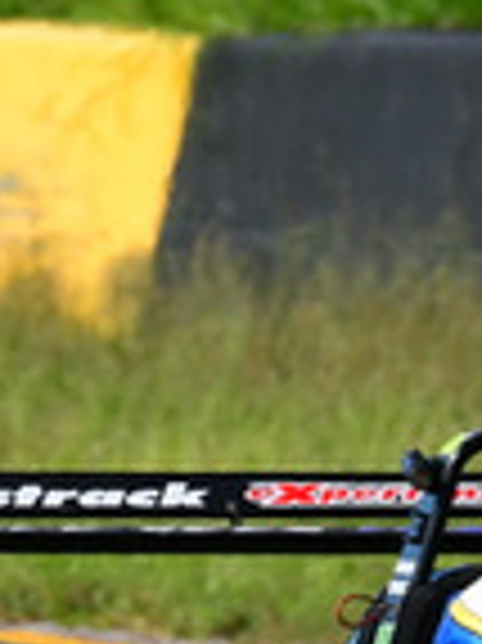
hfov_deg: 0.4
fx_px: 67736
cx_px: 180
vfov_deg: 0.5
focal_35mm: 3643
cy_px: 581
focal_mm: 450
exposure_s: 1/640
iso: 500
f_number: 13
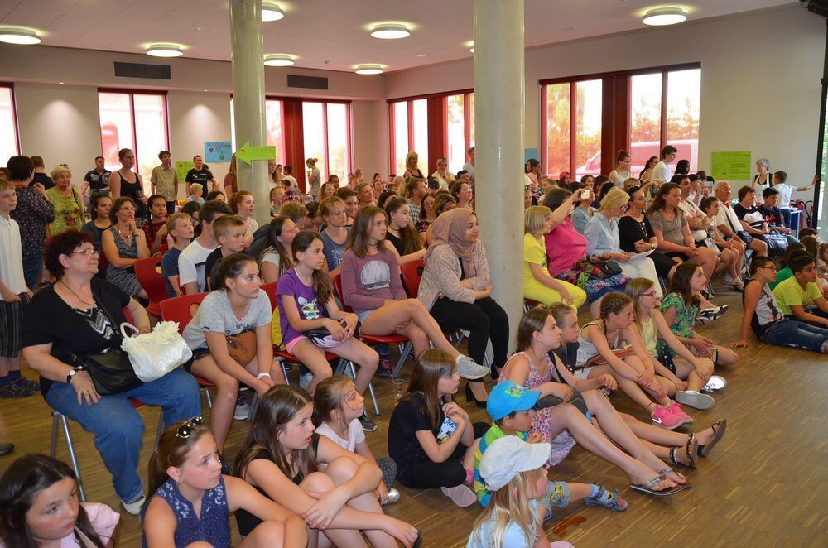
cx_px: 414
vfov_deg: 47.7
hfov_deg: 67.5
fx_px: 620
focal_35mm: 27
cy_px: 274
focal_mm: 18
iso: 720
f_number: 3.5
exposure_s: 1/60
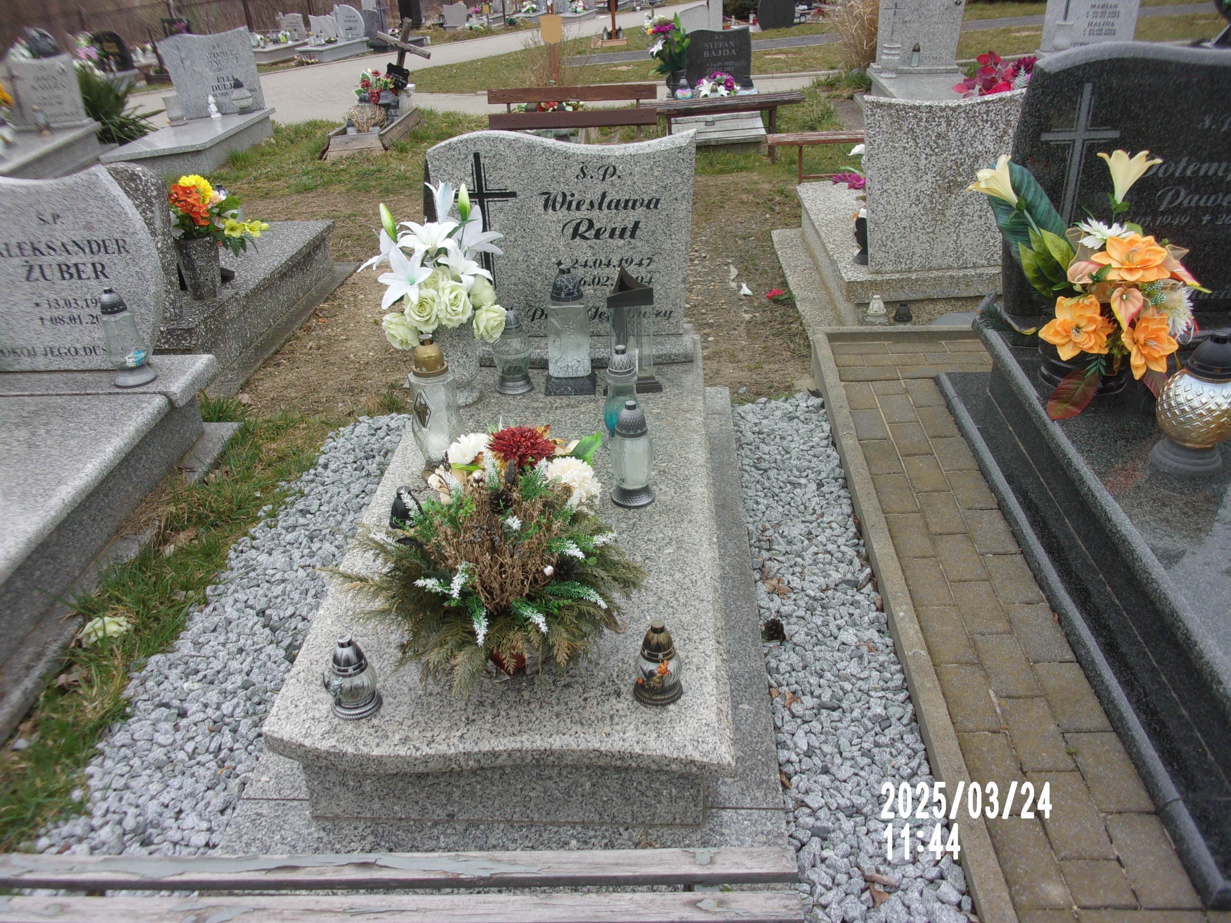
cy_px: 462
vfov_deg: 49.7
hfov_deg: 63.4
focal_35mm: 28
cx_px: 616
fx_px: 996
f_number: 3.9
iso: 80
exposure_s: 1/210
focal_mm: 5.1
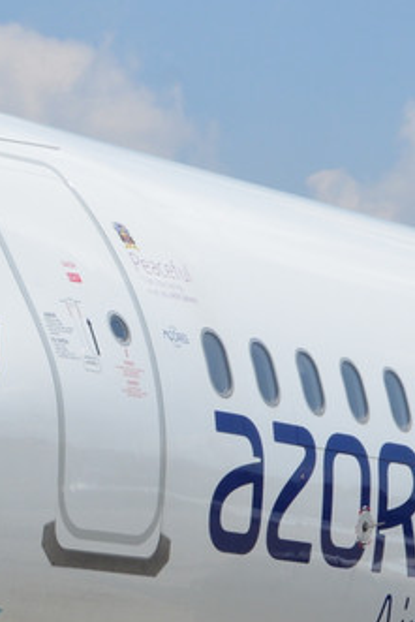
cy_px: 673
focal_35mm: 273
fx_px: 4715
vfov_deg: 7.5
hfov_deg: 5.0
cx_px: -148
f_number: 13
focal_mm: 50
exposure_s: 1/640
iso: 400
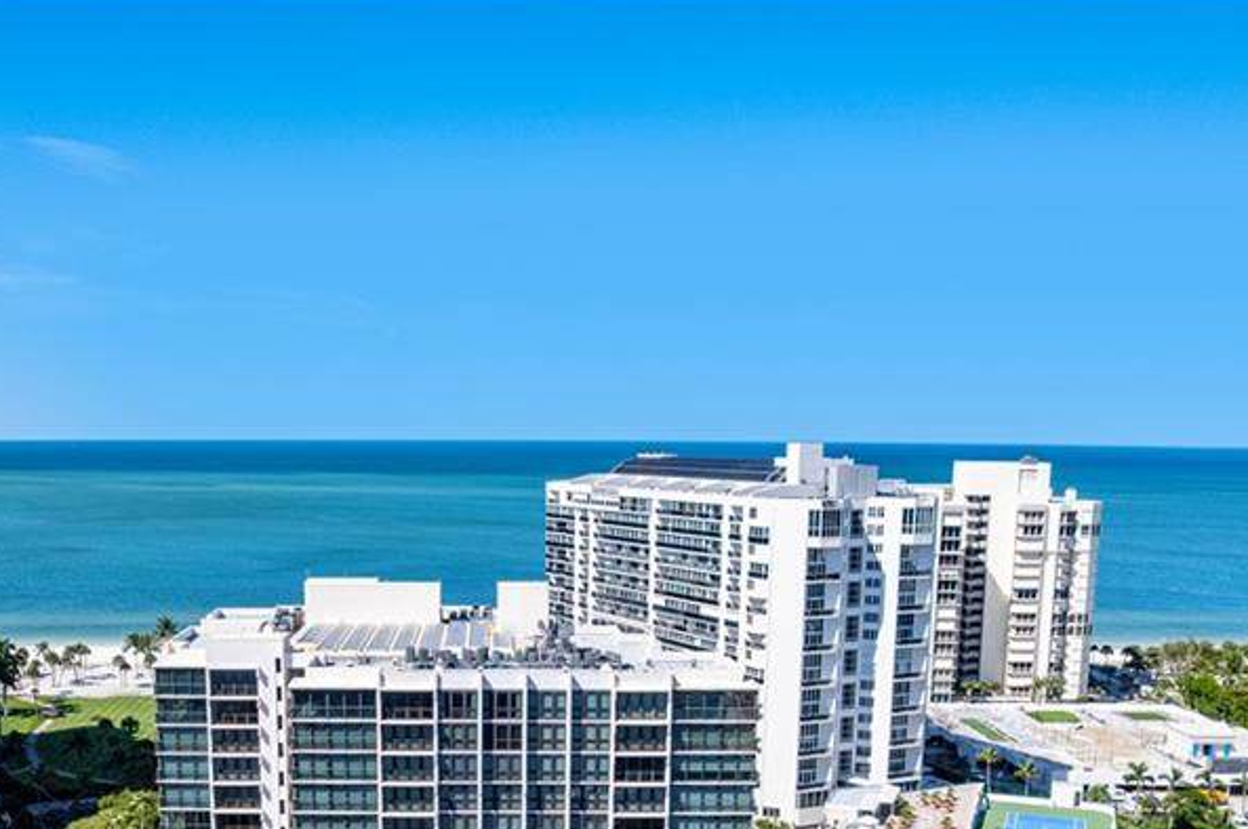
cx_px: 492
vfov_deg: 33.6
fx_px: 1316
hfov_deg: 50.4
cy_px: 704
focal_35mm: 38
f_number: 2.8
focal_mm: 8.38
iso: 100
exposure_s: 1/2000
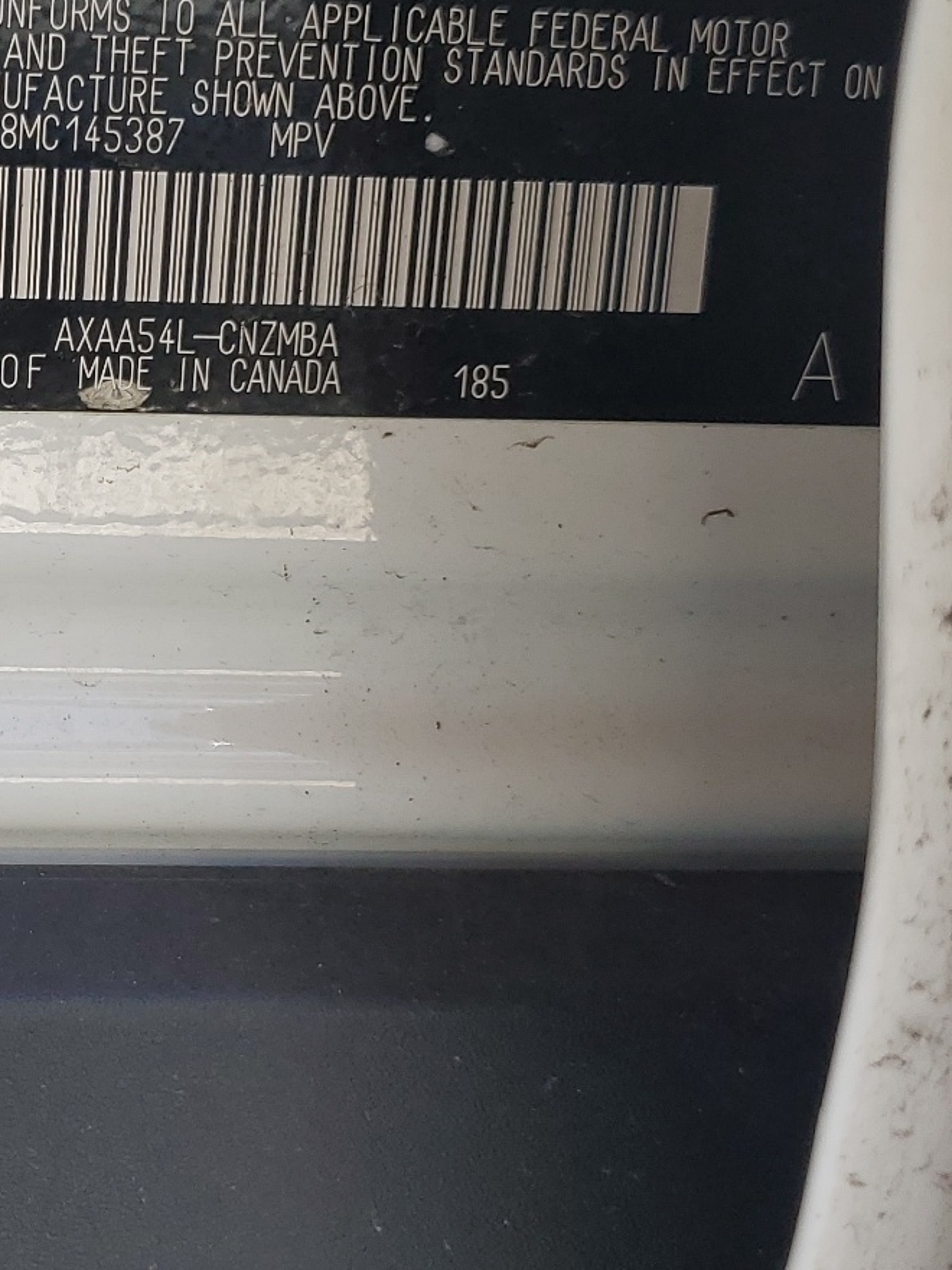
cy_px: 494
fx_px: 2310
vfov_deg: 30.6
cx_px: -87
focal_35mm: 63
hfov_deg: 22.1
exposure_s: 1/192
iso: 50
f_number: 1.5
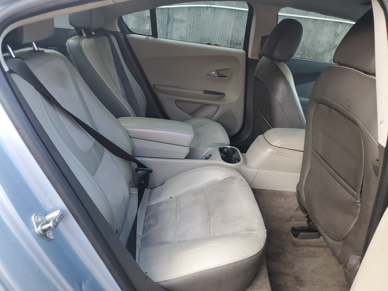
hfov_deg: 67.3
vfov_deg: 53.1
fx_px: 291
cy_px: 146
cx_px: 194
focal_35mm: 26
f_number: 1.5
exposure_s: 1/60.2
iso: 68
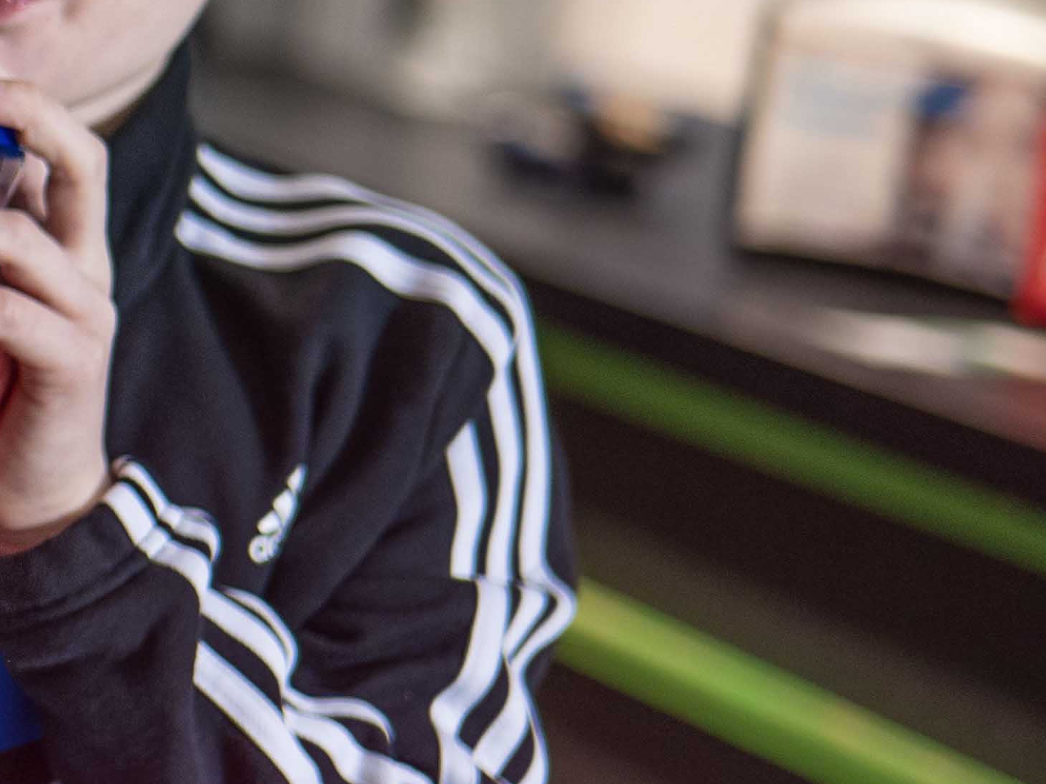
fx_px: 6436
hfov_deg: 9.0
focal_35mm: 213
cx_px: -588
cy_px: -30
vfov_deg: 6.9
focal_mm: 50
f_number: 2
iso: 800
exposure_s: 1/100
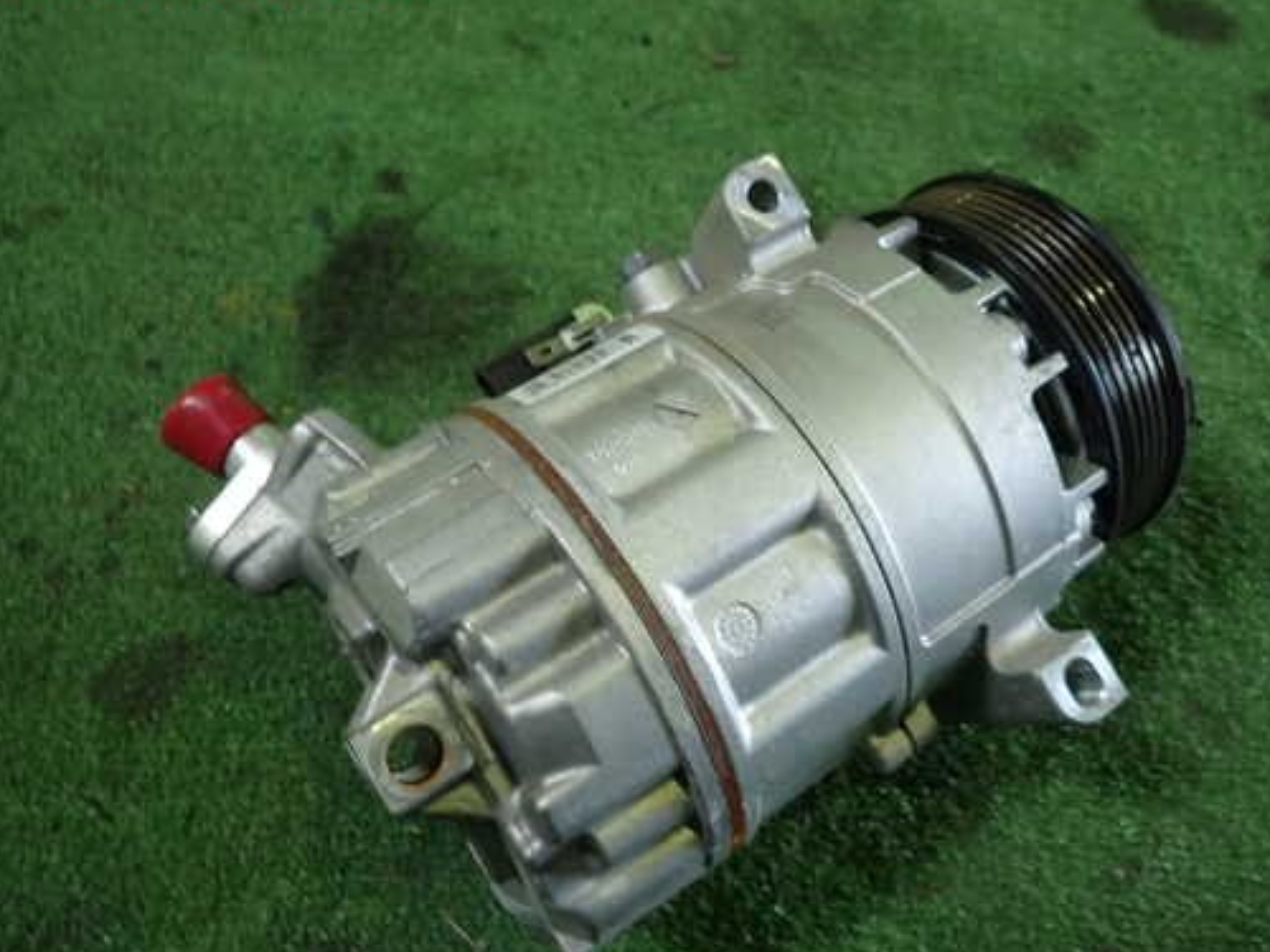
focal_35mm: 30
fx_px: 1101
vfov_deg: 46.8
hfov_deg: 59.8
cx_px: 704
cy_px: 500
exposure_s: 1/40
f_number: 2
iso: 200
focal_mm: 4.5
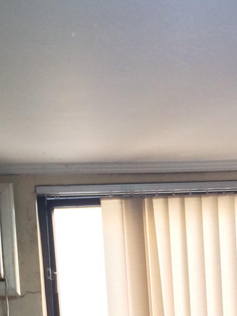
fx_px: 795
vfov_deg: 20.5
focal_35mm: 87
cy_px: 416
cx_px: 185
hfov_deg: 16.9
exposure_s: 1/30
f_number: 2.2
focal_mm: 4.12
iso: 100
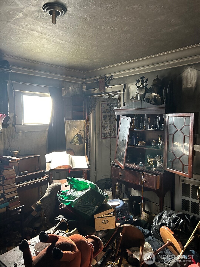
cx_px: 100
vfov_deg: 67.3
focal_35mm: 26
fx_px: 200
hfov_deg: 53.1
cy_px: 134
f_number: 1.5
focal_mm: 5.7
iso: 400
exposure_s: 1/60
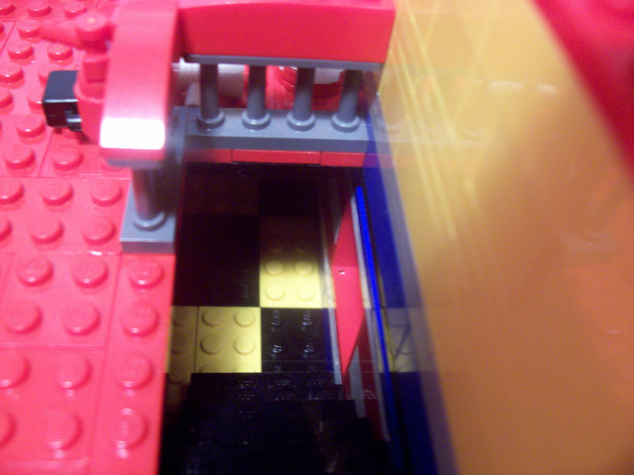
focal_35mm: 34
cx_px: 317
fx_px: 623
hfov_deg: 54.0
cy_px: 238
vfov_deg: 41.8
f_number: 2.7
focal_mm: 5.6
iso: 160
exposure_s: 1/8
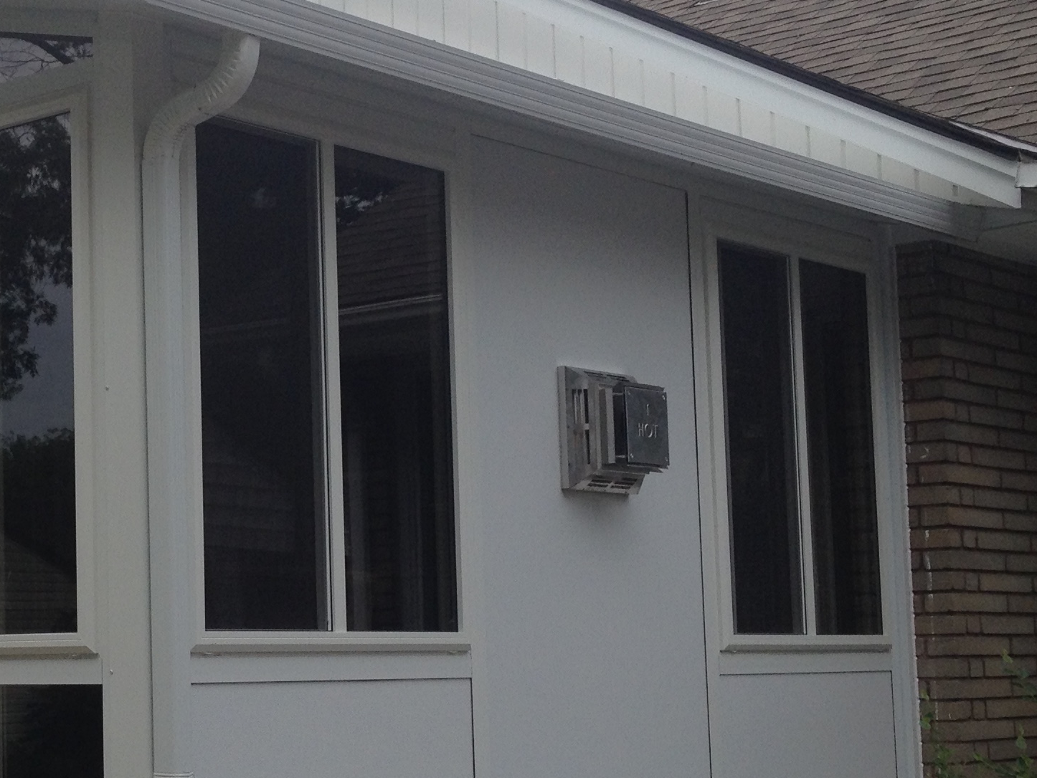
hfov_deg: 24.1
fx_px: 2367
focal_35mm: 79
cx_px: 112
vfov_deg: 18.7
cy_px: 453
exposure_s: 1/876
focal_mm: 4.28
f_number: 2.4
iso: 50
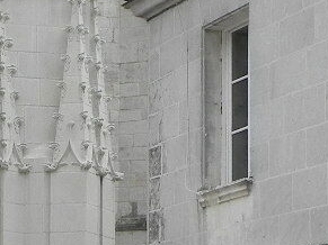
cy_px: 285
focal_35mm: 163
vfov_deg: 9.0
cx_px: 198
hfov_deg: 12.1
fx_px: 1544
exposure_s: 1/274
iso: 160
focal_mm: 6.6
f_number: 5.6
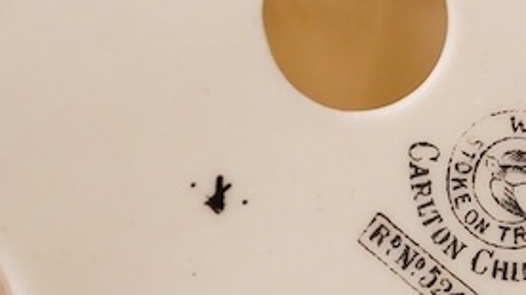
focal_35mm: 192
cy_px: -30
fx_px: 2677
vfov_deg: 6.3
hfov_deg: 11.2
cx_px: 458
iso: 2500
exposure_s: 1/320
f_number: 3.5
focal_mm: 30
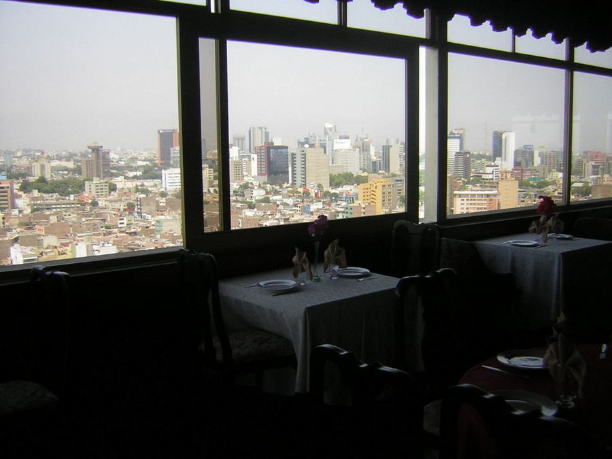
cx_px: 306
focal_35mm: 36
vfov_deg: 39.7
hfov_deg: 51.4
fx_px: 636
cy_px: 230
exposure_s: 1/414
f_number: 2.6
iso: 50
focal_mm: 4.7
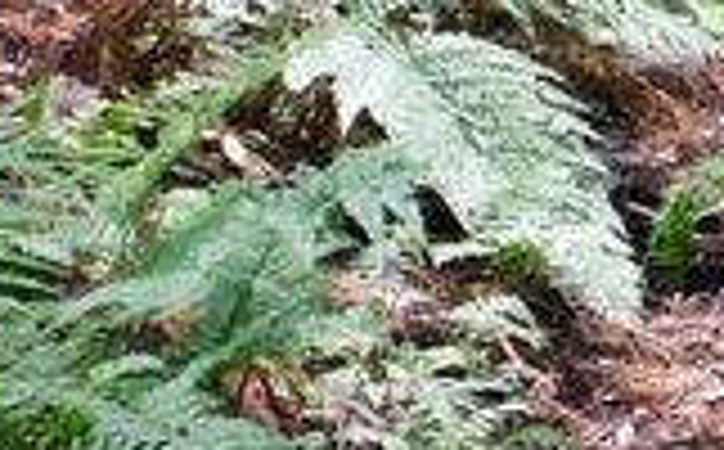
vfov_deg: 4.9
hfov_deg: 7.6
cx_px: 1156
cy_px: 14
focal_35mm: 269
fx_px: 5298
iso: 140
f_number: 3.8
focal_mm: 9
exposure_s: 1/30
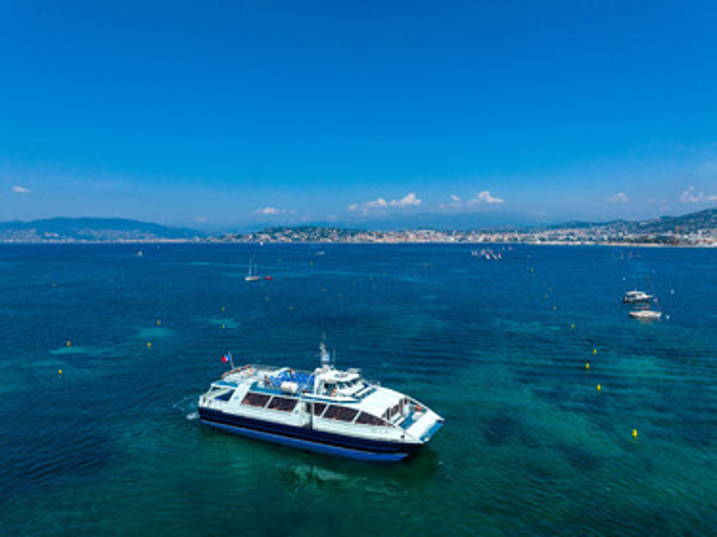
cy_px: 268
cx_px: 358
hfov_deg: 71.6
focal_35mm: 24
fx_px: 497
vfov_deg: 56.8
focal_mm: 12.3
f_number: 7.1
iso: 200
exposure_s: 1/1250
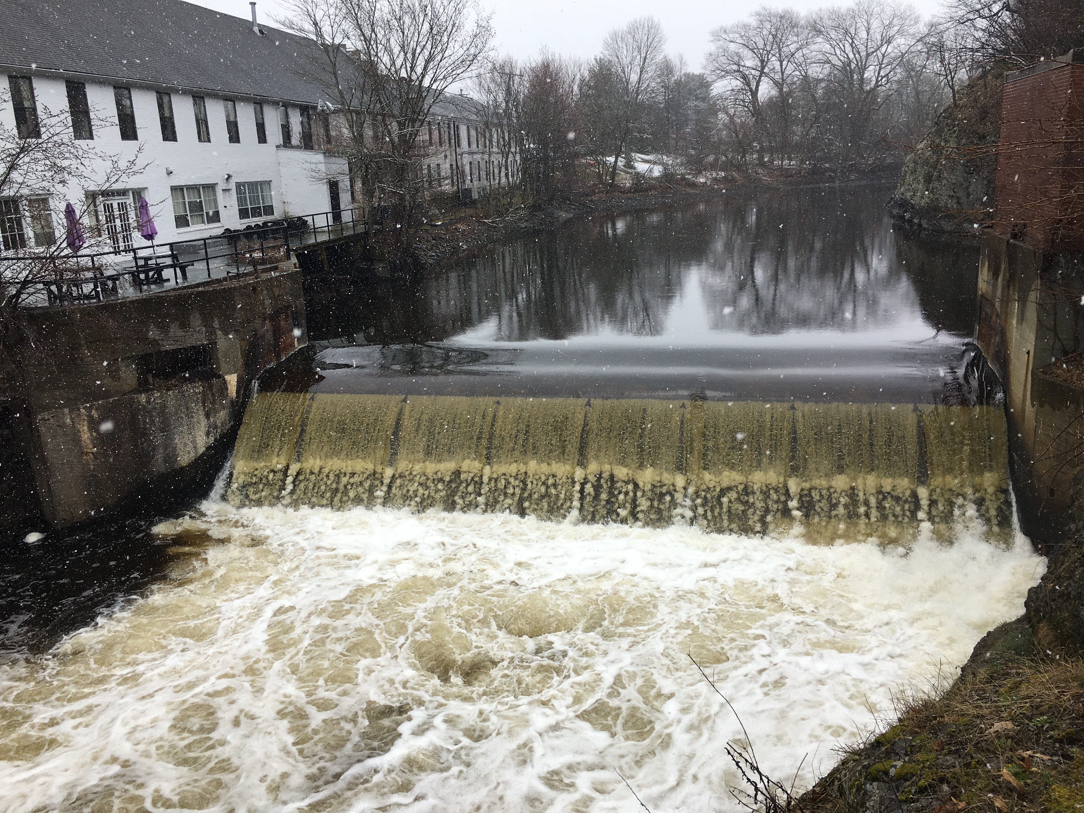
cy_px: 406
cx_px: 542
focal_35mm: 29
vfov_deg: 48.2
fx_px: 908
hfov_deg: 61.7
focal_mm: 4.15
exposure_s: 1/746
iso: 25
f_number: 2.2
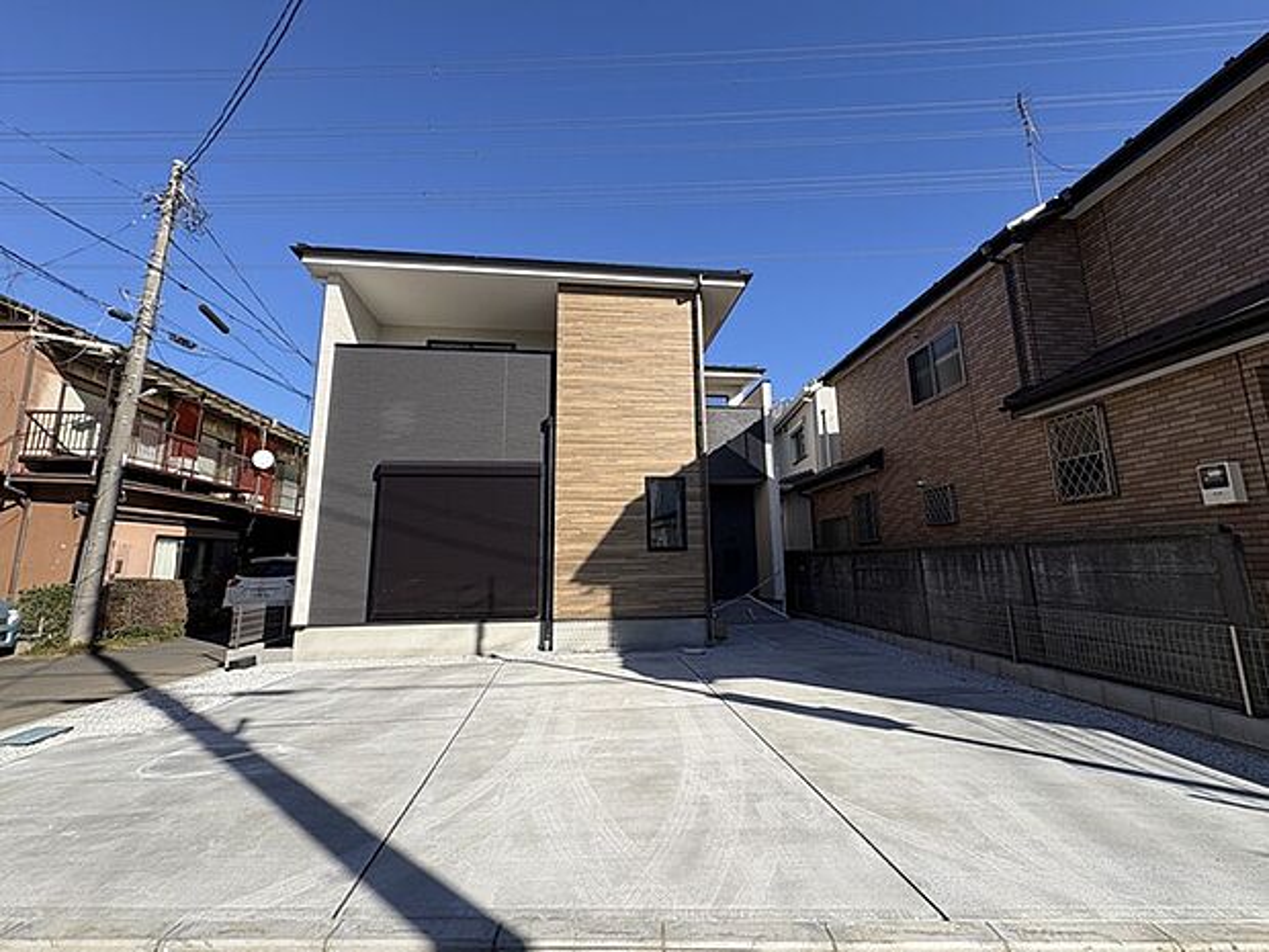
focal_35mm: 14
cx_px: 634
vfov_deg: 85.7
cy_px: 476
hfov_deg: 102.1
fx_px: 513
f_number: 2.2
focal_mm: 2.22
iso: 40
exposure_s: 1/1126
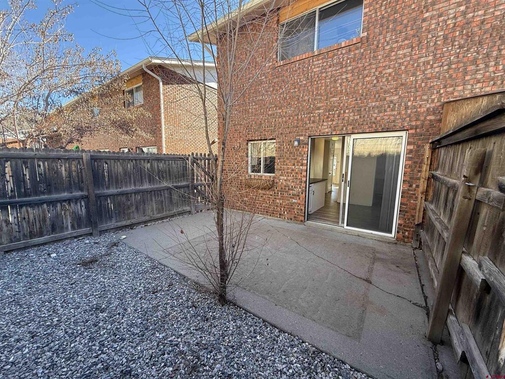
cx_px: 252
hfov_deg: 102.1
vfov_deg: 85.7
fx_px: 204
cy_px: 190
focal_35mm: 14
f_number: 2.2
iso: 50
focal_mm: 2.22
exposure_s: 1/140
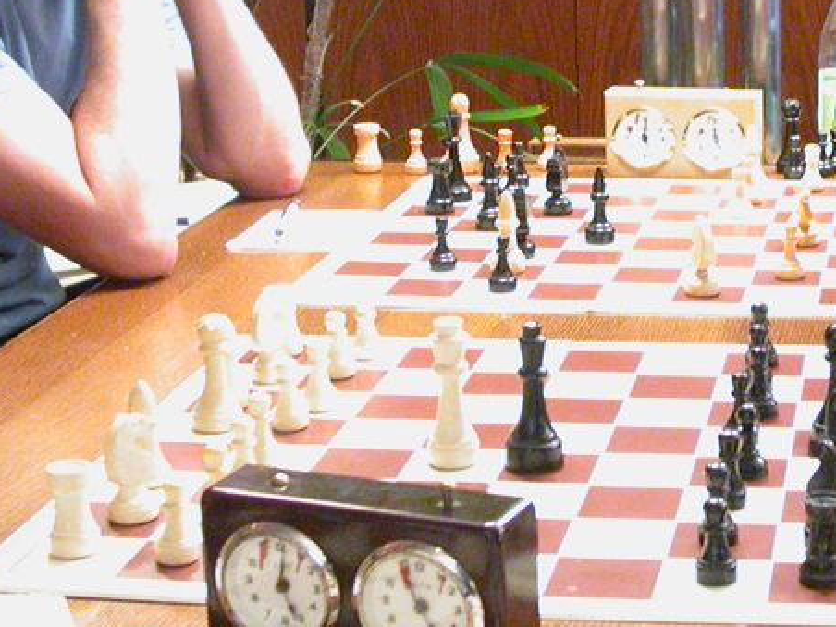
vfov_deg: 17.0
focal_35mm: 86
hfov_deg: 22.5
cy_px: 94
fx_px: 2077
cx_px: 662
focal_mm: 7.85
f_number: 2.6
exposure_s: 1/10.2
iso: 400
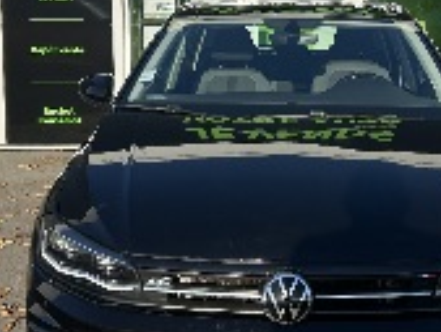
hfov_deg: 30.1
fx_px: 816
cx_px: 290
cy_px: 76
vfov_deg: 22.7
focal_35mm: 64
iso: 50
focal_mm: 5.7
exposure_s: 1/4831
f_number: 1.5
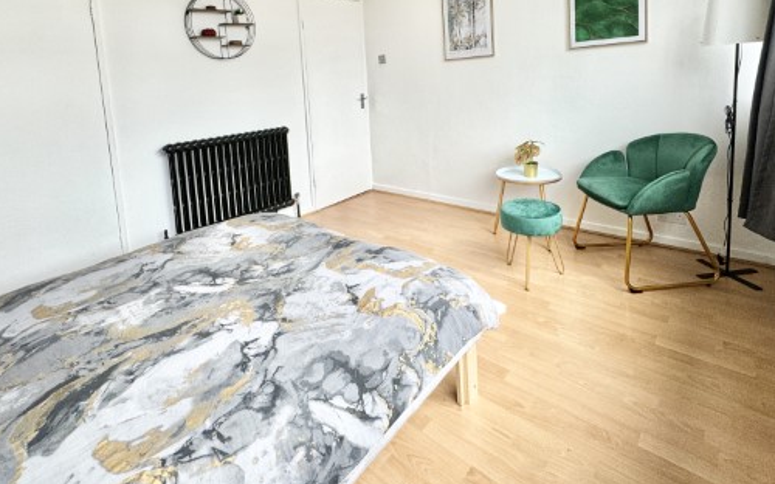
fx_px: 401
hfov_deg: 87.9
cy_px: 119
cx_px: 366
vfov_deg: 58.8
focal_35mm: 19
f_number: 2.2
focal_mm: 2.22
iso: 100
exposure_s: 1/99
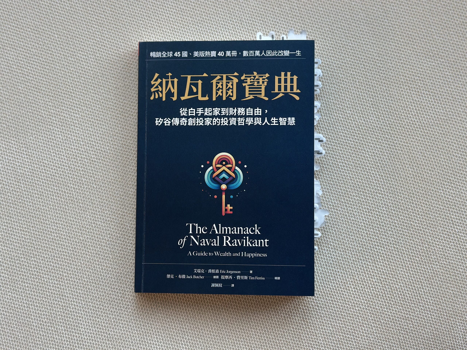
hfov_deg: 39.7
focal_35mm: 48
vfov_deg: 30.3
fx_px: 648
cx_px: 234
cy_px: 175
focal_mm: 6.86
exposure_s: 1/65
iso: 125
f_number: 1.78
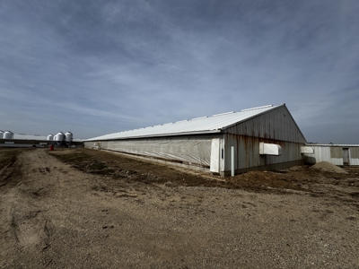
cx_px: 180
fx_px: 145
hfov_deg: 102.1
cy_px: 134
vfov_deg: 85.7
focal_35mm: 14
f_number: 2.2
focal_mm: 2.22
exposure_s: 1/3906
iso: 40
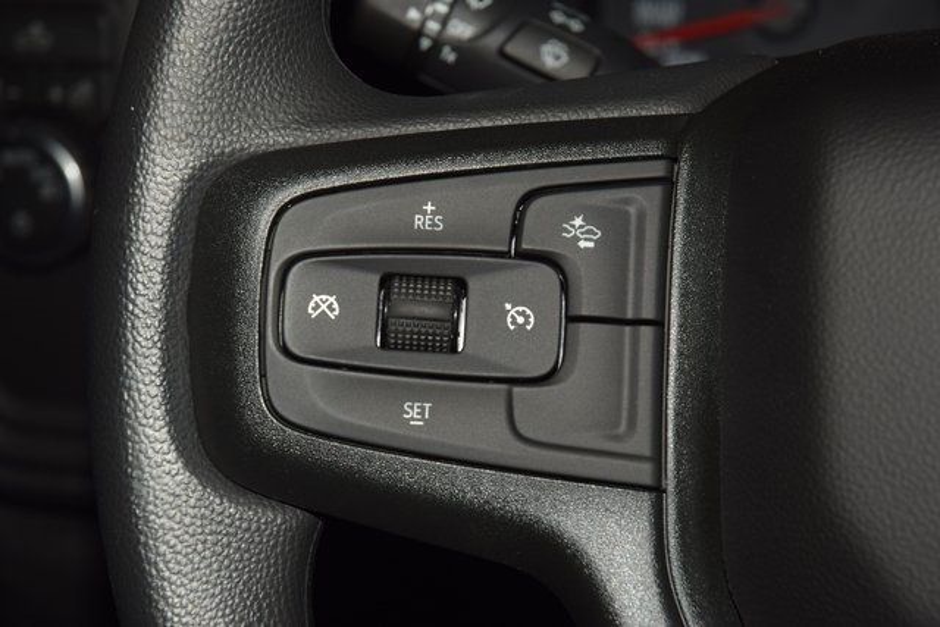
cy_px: 314
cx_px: 470
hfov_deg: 19.5
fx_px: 2742
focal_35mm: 105
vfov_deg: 13.0
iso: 100
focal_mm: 70
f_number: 8
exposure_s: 1/125
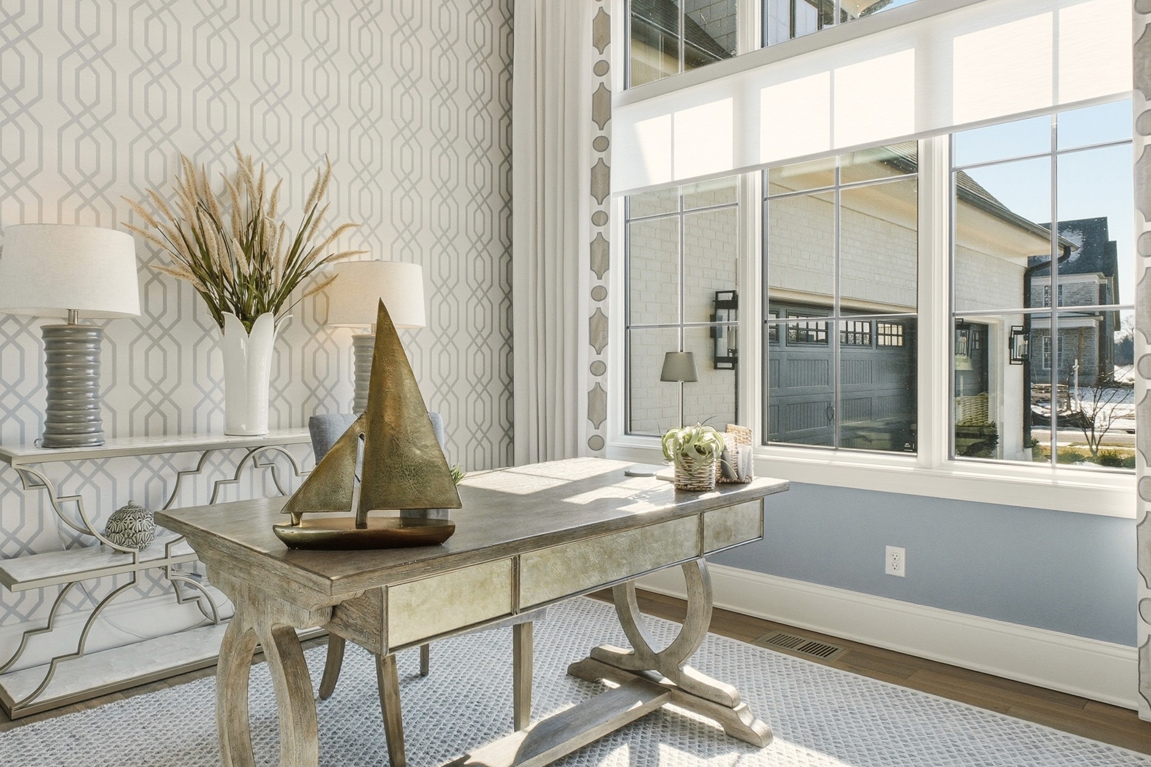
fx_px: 767
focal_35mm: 24
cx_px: 422
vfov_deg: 53.1
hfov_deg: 72.4
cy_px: 386
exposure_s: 1/3200
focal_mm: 10
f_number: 9
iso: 400
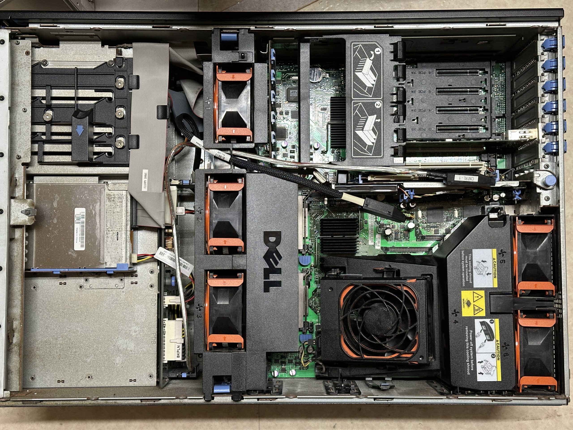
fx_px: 795
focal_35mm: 48
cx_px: 286
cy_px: 215
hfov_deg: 39.7
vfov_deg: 30.3
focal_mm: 6.86
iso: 250
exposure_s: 1/50
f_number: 1.78
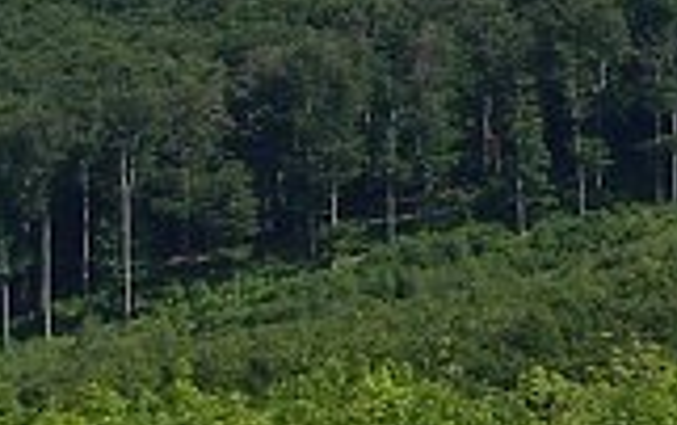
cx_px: 1295
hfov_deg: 9.8
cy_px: -290
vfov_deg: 6.5
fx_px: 3694
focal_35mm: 200
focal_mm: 6.3
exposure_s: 1/640
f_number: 4.4
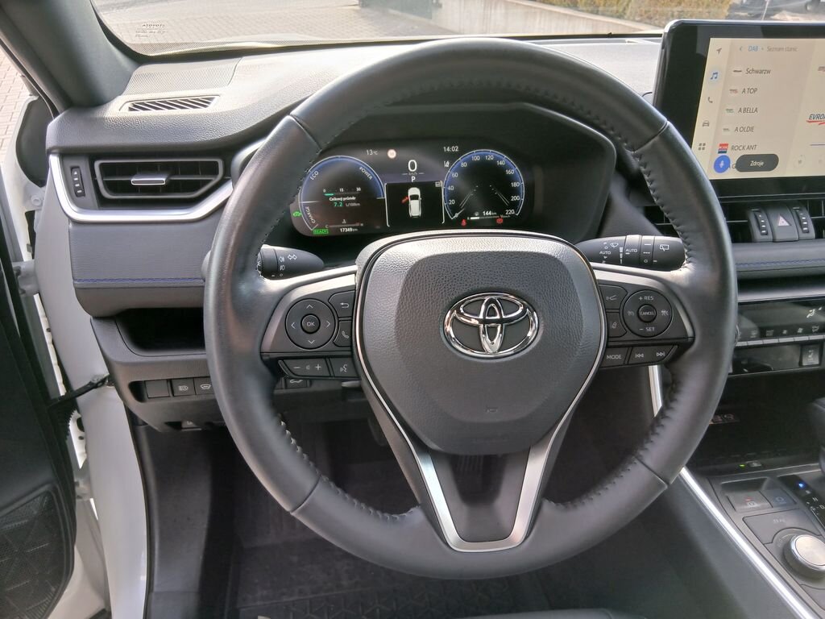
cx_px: 412
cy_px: 310
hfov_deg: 67.3
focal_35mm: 26
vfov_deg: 53.1
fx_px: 620
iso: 80
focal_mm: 3.98
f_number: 1.8
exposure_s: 1/50
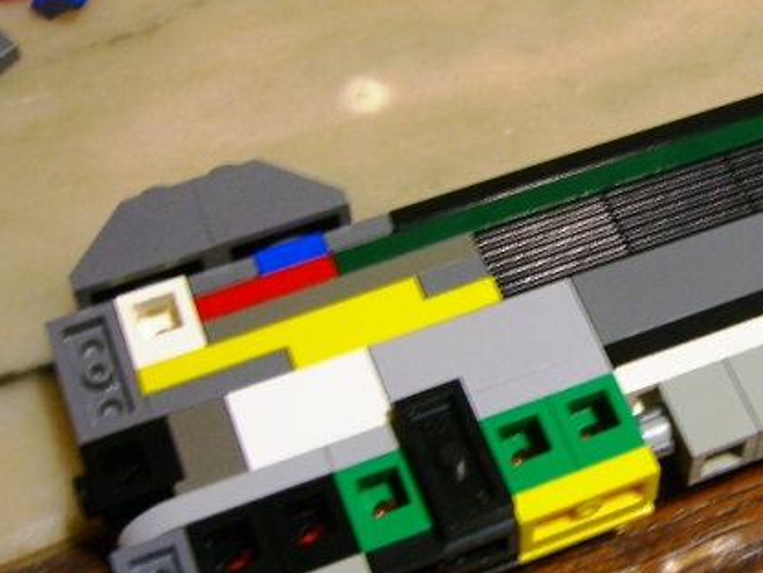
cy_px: 264
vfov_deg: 20.2
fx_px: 1609
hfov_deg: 25.7
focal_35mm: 73
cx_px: 701
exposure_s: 1/8
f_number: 2.8
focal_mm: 7.9
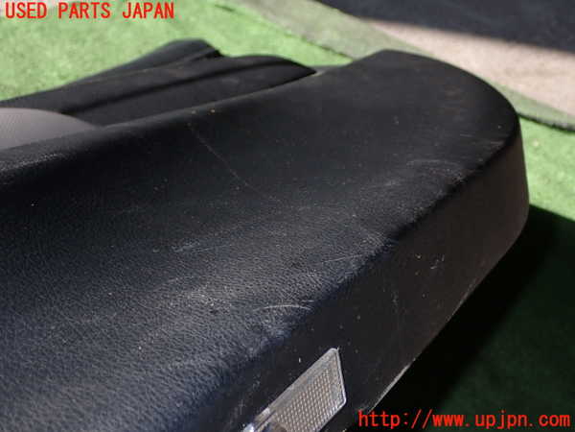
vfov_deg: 30.9
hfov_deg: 40.4
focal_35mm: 47
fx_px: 781
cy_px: 216
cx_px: 288
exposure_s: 1/50
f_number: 9
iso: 160
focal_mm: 8.4
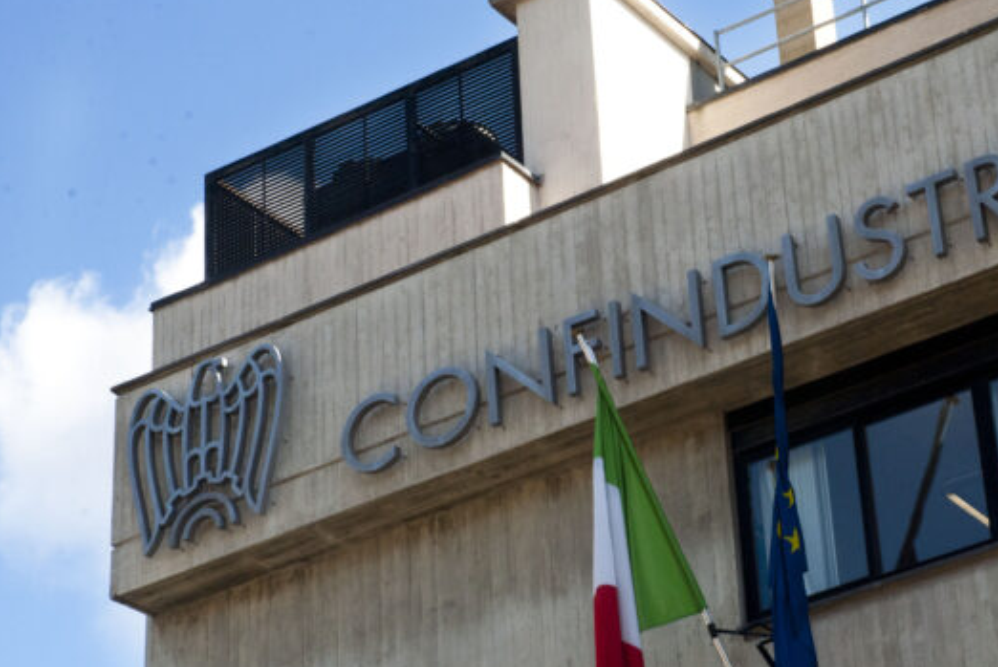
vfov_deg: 12.9
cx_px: 683
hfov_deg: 19.2
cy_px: 403
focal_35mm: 106
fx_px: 2941
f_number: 14
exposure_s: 1/125
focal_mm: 48
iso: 200
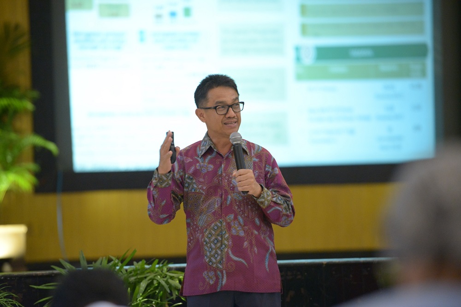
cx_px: 230
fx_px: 2496
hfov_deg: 10.6
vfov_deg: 7.0
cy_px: 154
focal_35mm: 195
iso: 5000
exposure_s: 1/125
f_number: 2.8
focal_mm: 195
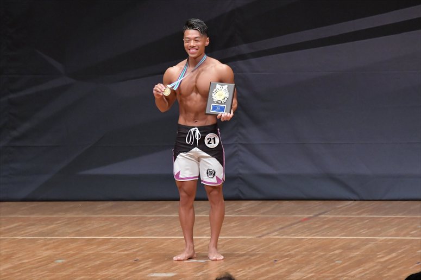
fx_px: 3507
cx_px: 210
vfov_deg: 4.6
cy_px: 140
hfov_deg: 6.9
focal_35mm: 300
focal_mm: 200
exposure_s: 1/400
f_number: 5.6
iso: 6400
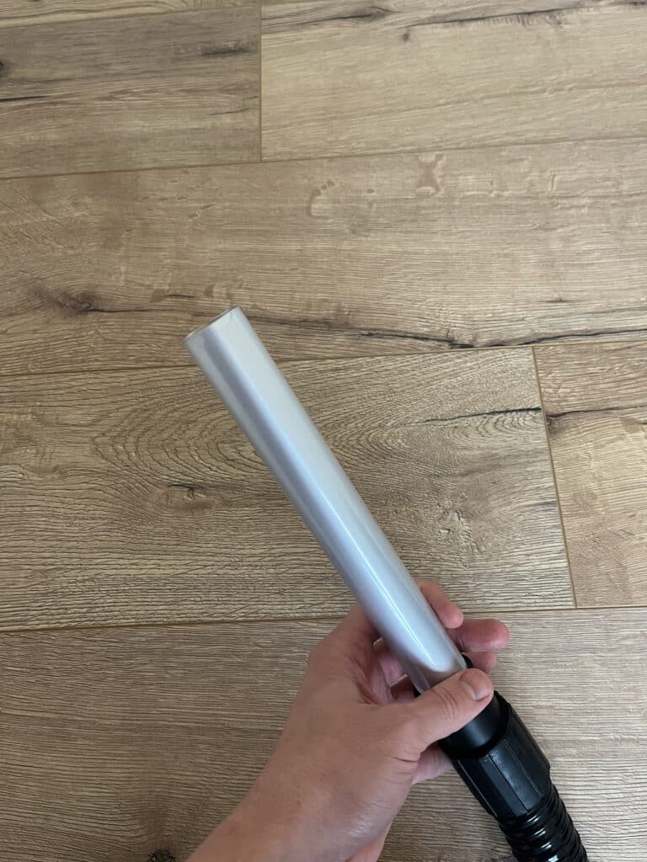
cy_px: 431
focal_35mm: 26
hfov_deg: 53.1
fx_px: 648
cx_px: 324
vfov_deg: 67.3
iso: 250
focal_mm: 5.1
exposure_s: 1/60
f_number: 1.6
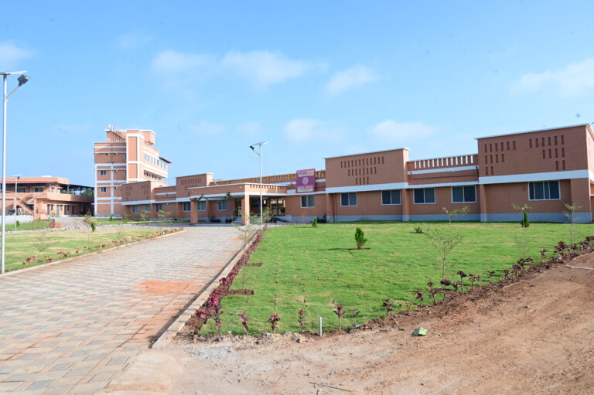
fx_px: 396
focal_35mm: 24
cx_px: 297
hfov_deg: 73.8
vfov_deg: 53.1
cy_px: 198
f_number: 11
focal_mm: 24
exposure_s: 1/160
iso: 250
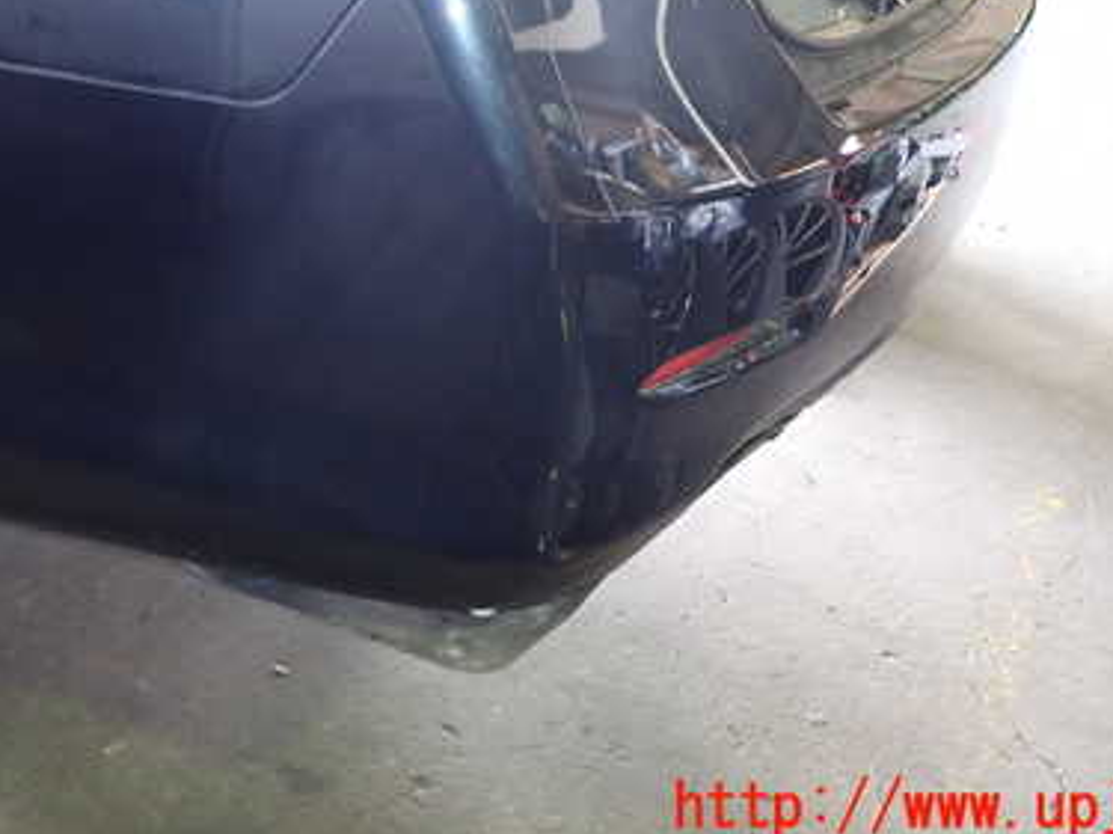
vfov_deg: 34.9
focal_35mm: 40
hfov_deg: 46.6
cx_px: 454
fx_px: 1286
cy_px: 178
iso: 400
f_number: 2
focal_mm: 4.5
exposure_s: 1/30
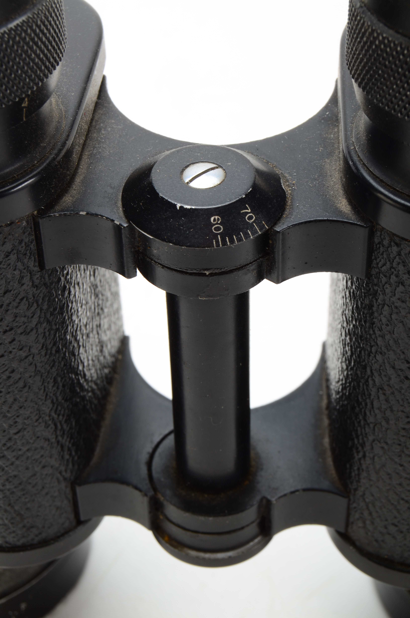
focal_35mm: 82
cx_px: 205
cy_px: 309
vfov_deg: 24.7
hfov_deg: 16.5
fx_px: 1416
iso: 100
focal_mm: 55
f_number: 18
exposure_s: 1/160
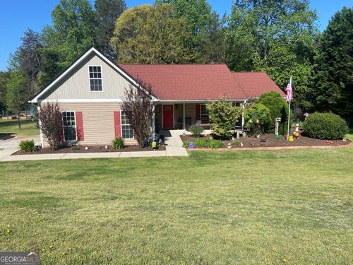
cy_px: 132
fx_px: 265
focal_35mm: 26
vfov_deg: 53.1
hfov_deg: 67.3
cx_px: 176
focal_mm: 4.25
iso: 32
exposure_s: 1/2513
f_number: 1.8
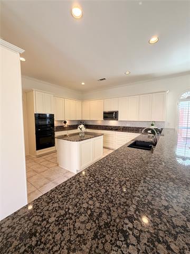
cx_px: 95
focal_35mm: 14
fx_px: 102
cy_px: 127
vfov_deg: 102.1
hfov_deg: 85.7
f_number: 2.2
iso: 250
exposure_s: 1/120
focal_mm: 2.22
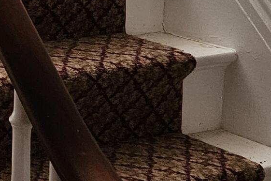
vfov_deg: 10.4
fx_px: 963
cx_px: -197
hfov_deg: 14.4
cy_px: -74
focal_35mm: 128
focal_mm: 5.4
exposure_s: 1/40
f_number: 1.8
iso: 640
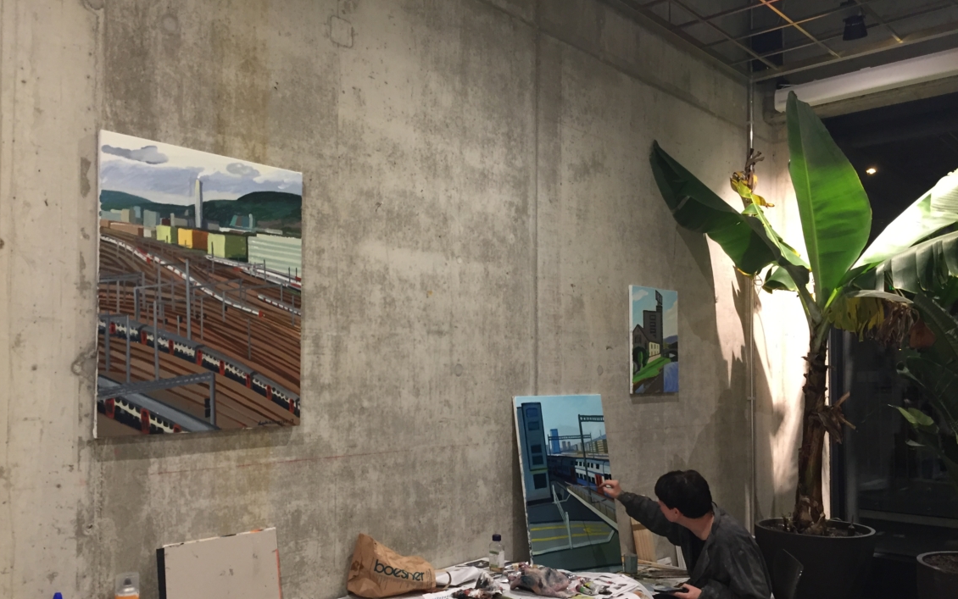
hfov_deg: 61.2
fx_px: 810
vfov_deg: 40.5
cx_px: 476
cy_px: 355
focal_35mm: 31
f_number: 2.2
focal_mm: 4.15
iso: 160
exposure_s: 1/33
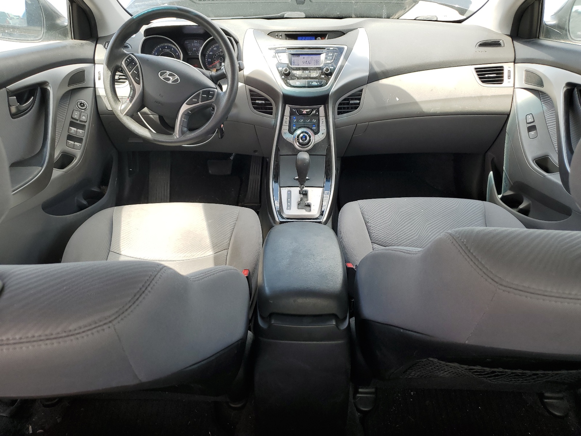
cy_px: 218
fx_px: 436
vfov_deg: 53.1
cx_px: 290
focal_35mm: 26
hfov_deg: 67.3
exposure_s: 1/233
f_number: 1.5
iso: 50
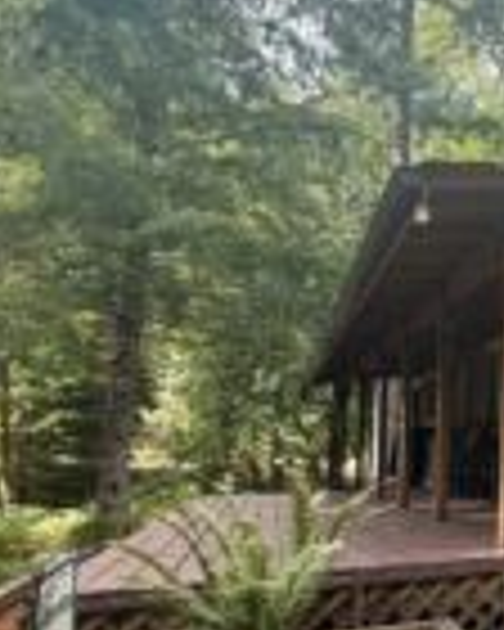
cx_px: 729
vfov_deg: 46.5
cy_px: 382
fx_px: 727
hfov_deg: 27.9
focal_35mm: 39
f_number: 2.2
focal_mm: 2.22
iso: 50
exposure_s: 1/129
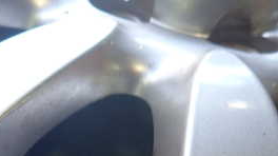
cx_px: -28
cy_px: 220
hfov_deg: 30.3
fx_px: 457
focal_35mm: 62
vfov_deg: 17.7
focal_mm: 4.5
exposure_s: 1/125
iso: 200
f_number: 2
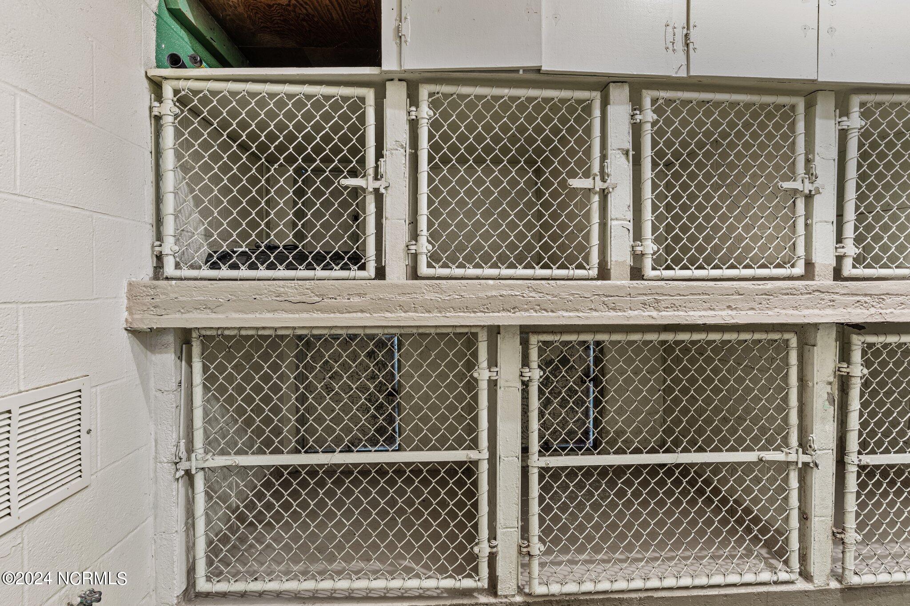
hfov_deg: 86.9
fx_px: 480
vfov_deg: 64.5
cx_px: 455
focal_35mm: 19
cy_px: 303
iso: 160
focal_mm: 19
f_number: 6.3
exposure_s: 10
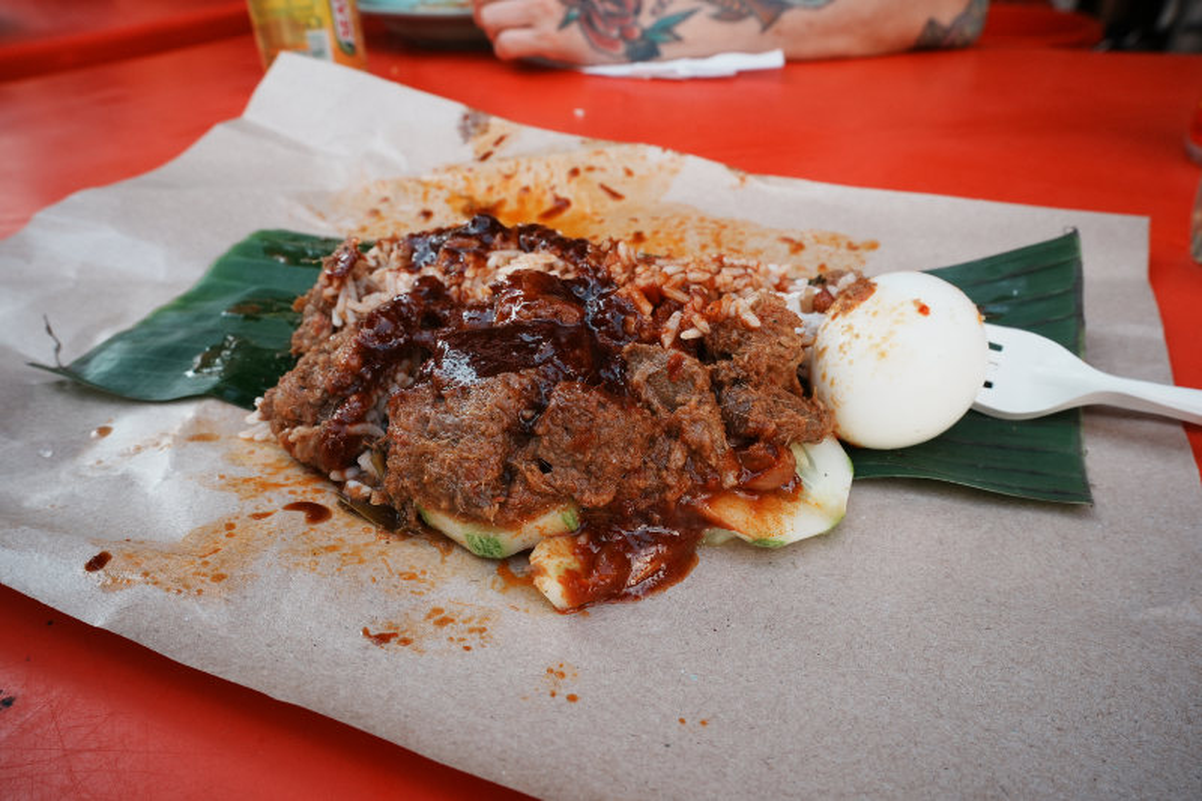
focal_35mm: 22
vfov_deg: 56.1
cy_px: 400
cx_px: 601
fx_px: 751
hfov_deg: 77.3
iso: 250
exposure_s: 1/100
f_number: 8
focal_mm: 15
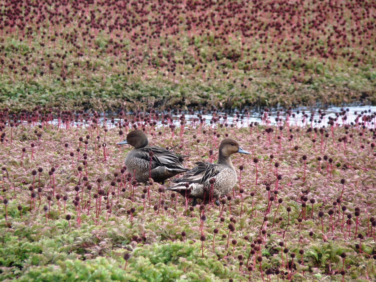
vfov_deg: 3.1
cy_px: 141
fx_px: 5279
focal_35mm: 486
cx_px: 188
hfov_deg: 4.1
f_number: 5
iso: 100
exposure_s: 1/200
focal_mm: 86.4
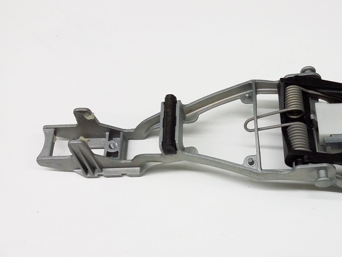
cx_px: 254
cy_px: 145
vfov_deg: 29.1
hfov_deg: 37.3
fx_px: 494
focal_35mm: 50
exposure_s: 1/17
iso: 160
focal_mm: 3.4
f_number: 2.4
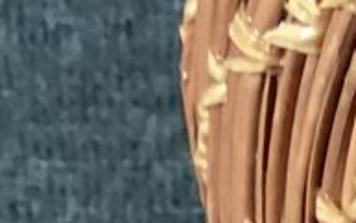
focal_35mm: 257
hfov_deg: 7.1
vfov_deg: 4.9
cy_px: 589
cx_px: 1170
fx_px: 2496
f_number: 2.4
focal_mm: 3.3
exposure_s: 1/40
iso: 400
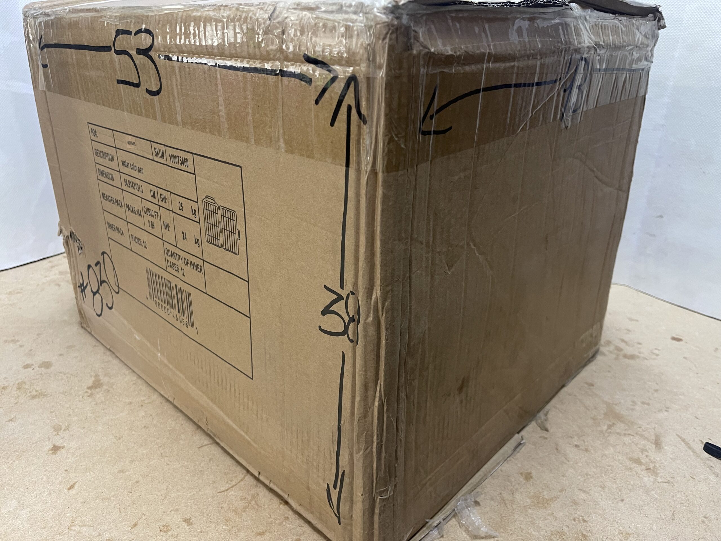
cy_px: 270
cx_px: 360
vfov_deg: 54.9
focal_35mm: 25
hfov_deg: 69.4
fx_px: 521
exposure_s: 1/40
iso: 400
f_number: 1.6
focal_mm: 5.1
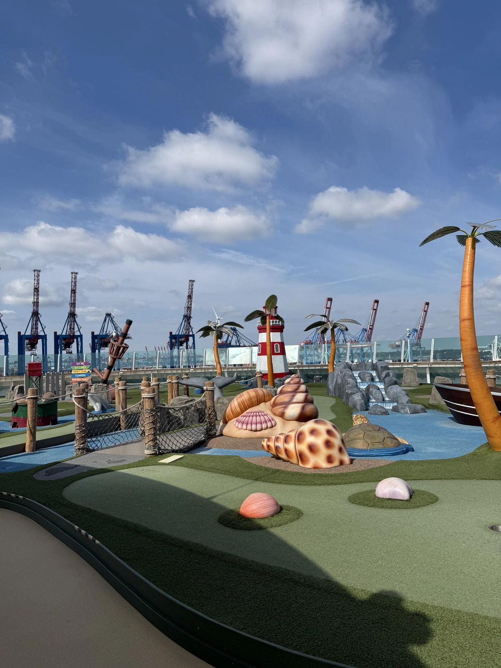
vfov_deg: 71.6
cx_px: 250
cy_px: 334
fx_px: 463
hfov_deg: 56.8
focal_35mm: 24
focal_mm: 6.76
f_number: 1.78
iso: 80
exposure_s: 1/6173
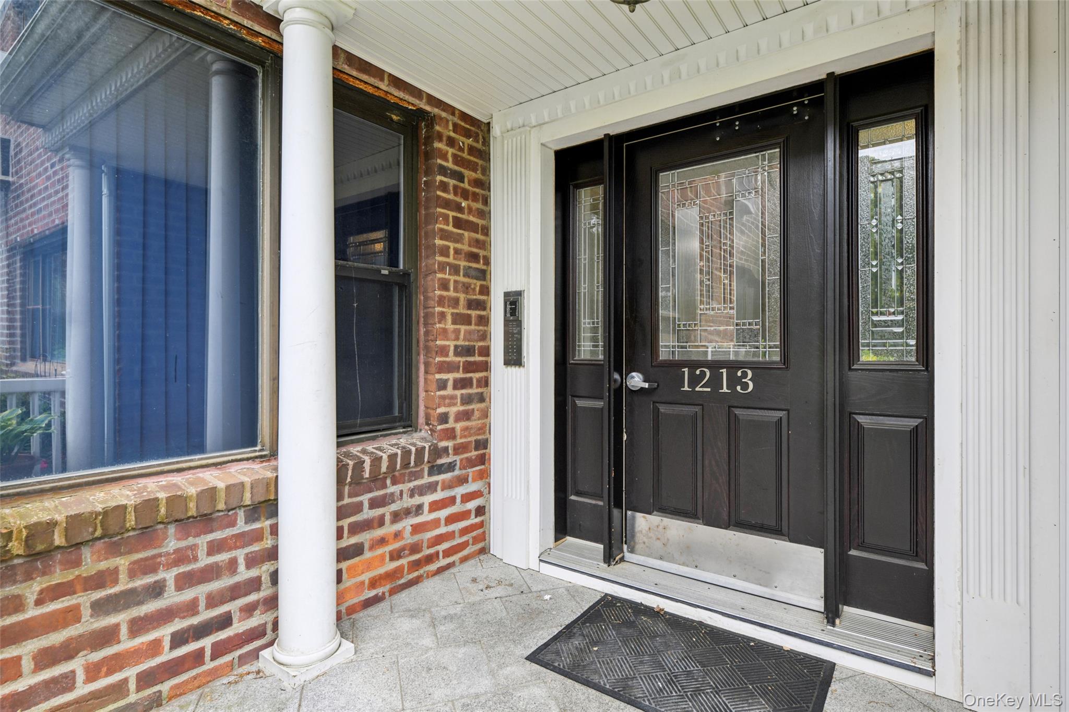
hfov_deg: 90.0
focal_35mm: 18
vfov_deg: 67.4
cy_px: 356
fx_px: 534
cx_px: 534
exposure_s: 1/50
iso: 200
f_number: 8
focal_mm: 18
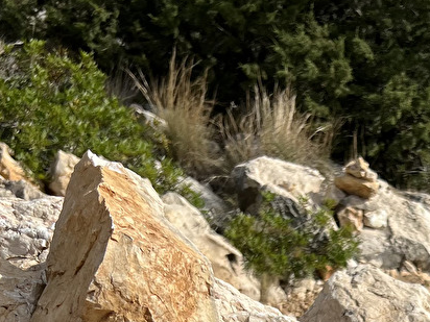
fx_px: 1019
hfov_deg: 23.0
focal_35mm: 82
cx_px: 417
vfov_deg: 16.5
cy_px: 476
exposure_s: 1/8696
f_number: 1.5
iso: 50
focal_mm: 5.7
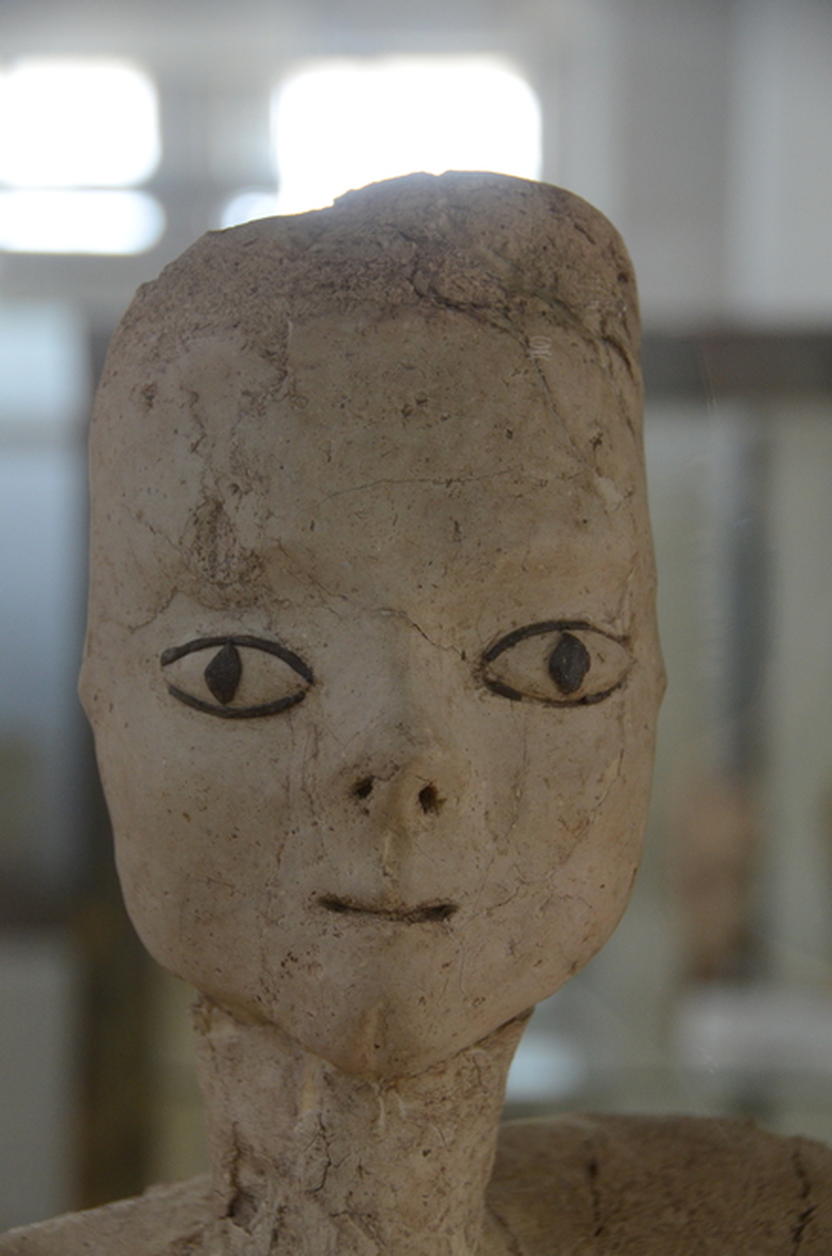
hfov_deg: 14.6
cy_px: 628
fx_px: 3237
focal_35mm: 93
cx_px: 416
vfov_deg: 21.9
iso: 1250
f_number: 4.8
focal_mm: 62
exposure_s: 1/200
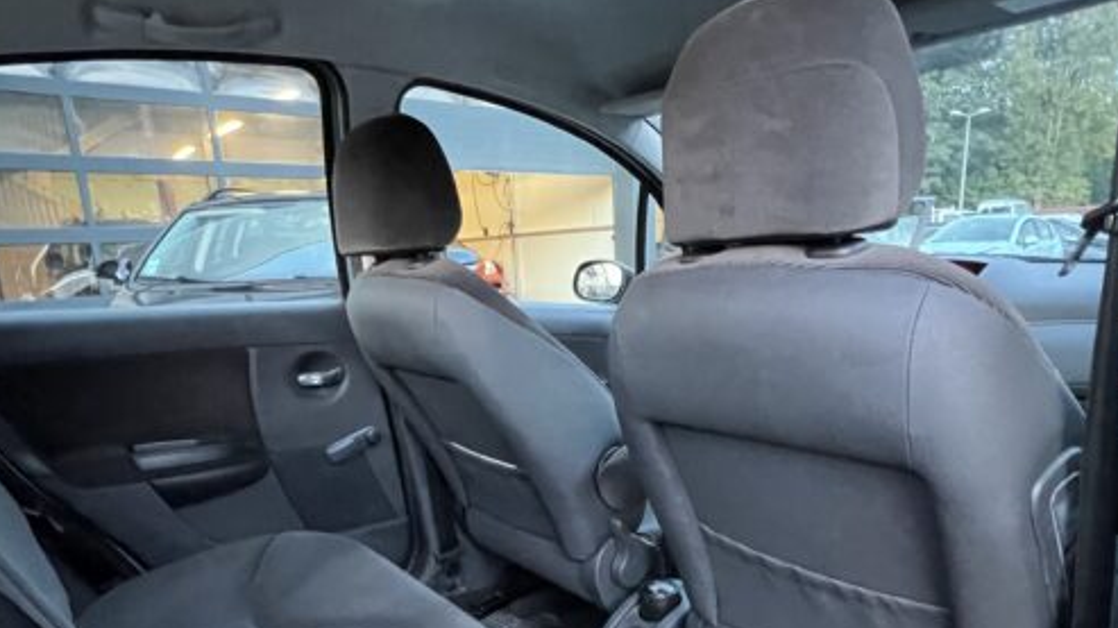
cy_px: 451
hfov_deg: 78.7
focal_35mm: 23
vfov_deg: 48.1
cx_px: 571
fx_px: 682
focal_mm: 1.57
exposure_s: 1/47
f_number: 1.8
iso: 1000
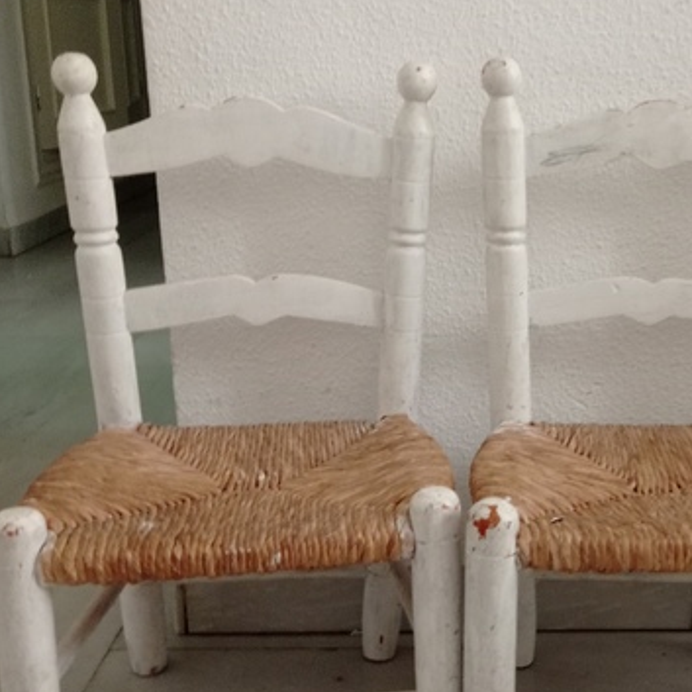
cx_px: 502
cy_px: 374
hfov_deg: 30.2
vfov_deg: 30.5
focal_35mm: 56
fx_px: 1267
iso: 546
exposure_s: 1/25
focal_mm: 4.74
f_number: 1.79
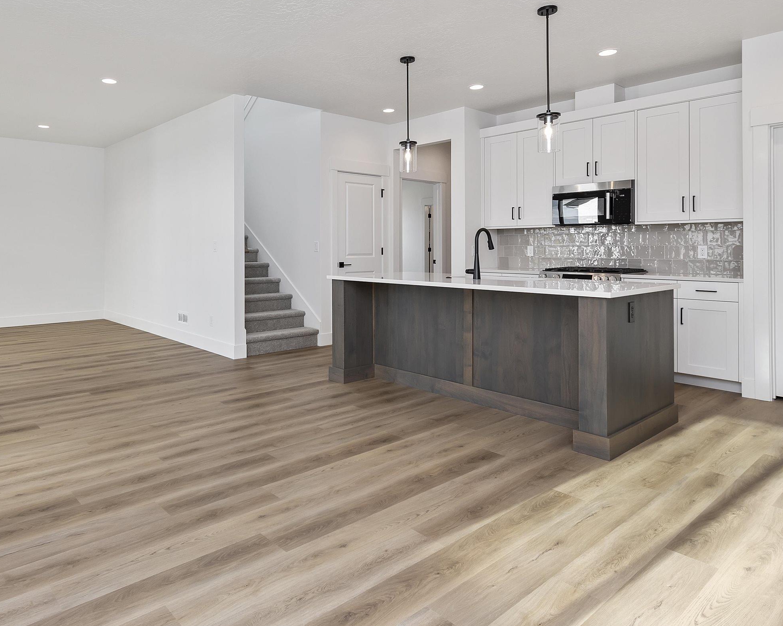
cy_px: 236
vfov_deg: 62.3
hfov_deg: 74.3
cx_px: 316
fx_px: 510
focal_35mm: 22
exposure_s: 1/25
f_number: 6.3
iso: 320
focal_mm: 10
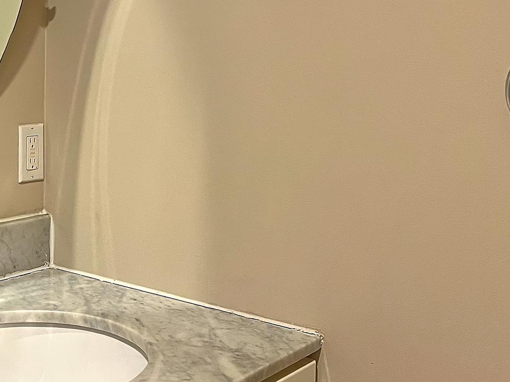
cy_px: 96
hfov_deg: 31.3
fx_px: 825
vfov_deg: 25.8
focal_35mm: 56
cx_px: -20
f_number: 1.5
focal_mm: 5.7
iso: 125
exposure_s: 1/60
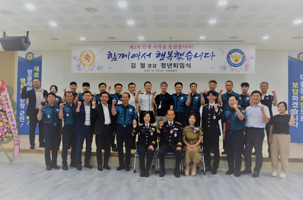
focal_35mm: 27
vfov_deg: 47.7
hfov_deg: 67.5
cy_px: 100
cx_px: 152
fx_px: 227
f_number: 3.5
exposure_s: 1/500
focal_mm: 18
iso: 2000
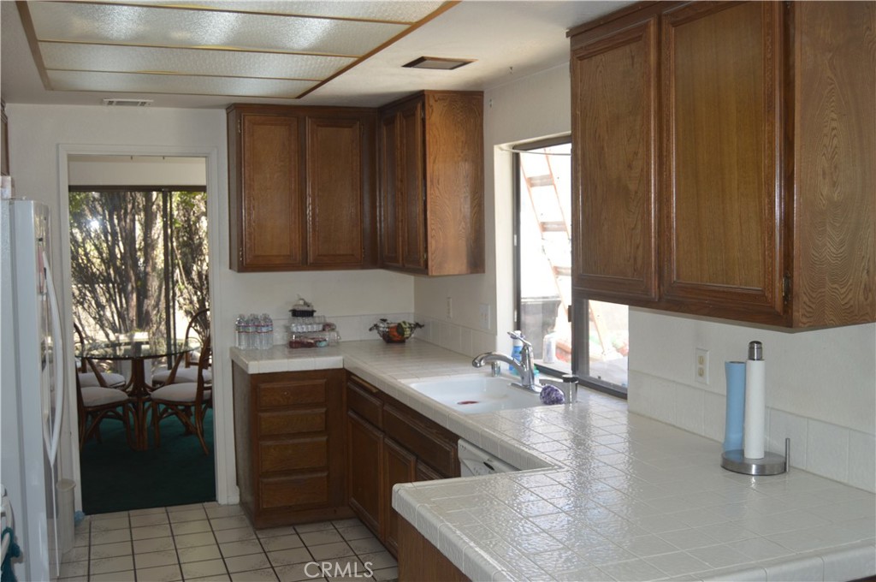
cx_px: 438
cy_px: 291
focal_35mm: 36
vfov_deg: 36.8
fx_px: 875
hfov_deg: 53.2
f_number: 4
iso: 160
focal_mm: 24
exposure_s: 1/125
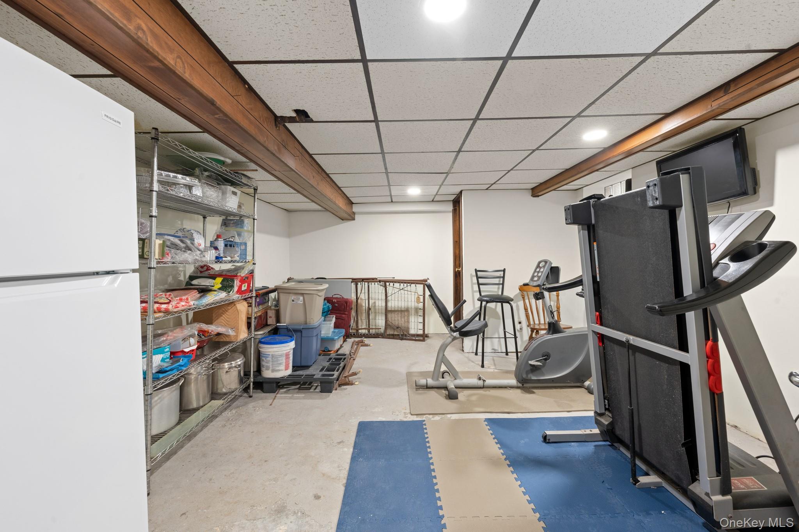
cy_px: 266
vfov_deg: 81.2
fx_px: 311
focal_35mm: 14
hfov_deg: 104.3
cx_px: 400
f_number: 10
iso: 500
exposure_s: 1
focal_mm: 14
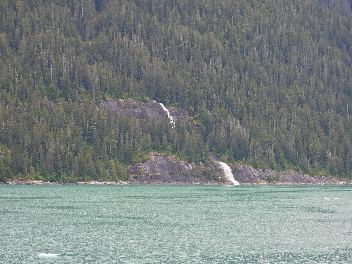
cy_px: 132
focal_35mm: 135
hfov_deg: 14.6
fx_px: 1373
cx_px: 176
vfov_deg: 11.0
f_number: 4
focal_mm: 24.1
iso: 100
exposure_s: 1/160
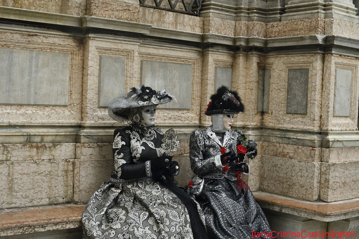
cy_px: 120
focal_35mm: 52
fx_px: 524
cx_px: 180
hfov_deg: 37.9
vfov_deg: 25.8
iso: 1000
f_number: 20
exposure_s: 1/250
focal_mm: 35
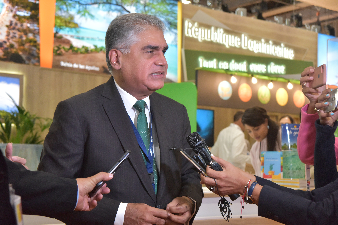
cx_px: 169
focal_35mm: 62
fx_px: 582
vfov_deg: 21.9
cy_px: 112
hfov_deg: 32.4
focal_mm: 62
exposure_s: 1/100
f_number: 6.3
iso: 4000
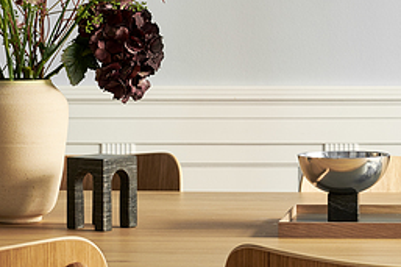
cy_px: -44
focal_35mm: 169
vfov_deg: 8.0
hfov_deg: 12.1
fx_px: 1881
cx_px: 367
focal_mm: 50
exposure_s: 1
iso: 100
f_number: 9
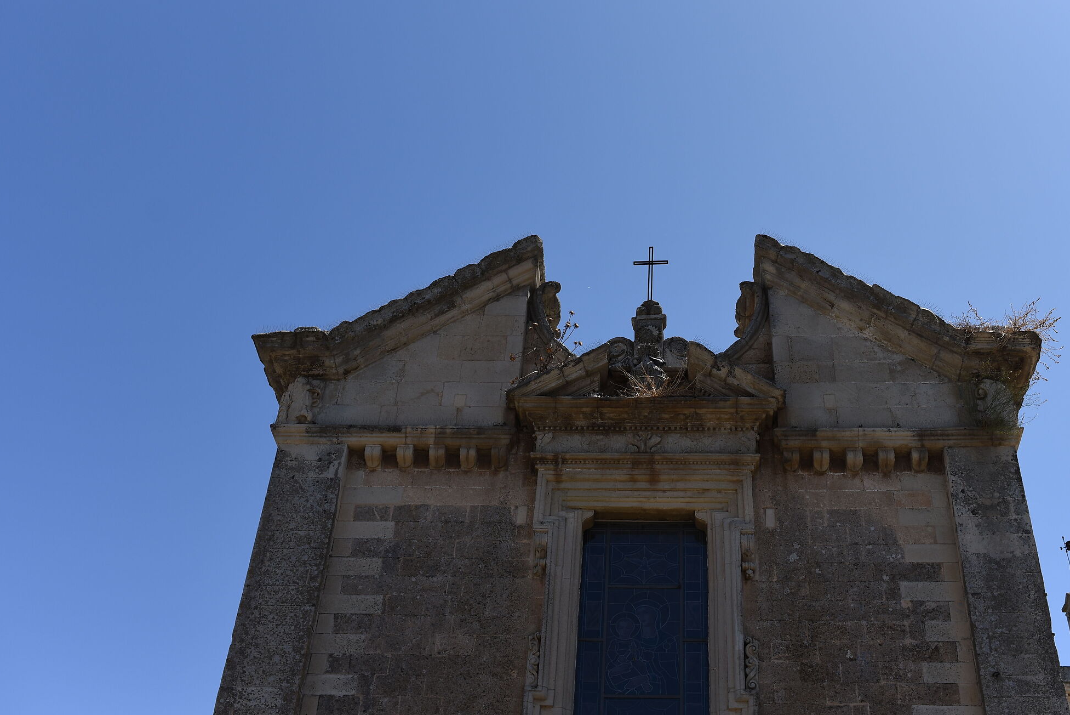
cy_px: 299
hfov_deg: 45.1
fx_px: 1279
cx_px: 649
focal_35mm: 43
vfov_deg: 31.2
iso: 125
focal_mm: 35
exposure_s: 1/2000
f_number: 4.8
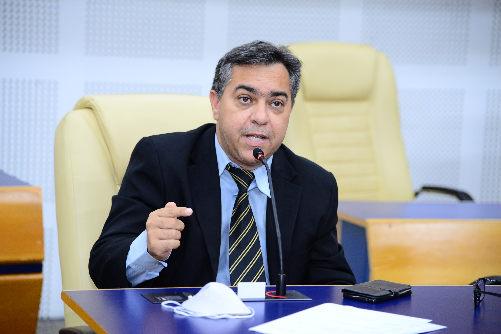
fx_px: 1671
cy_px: 167
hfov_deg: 17.1
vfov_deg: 11.4
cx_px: 250
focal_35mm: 120
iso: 2000
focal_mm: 120
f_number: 4
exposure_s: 1/80
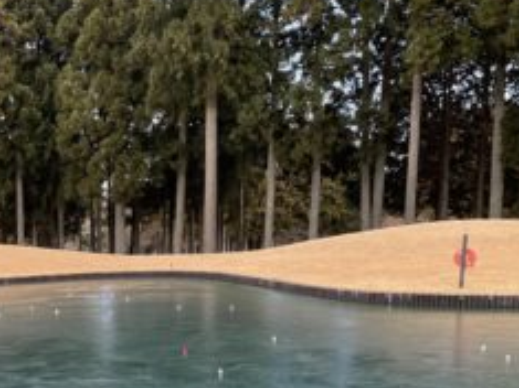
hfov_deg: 30.4
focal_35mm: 59
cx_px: -1
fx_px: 884
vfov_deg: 23.5
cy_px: 408
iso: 32
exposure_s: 1/421
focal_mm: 4.2
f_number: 1.6
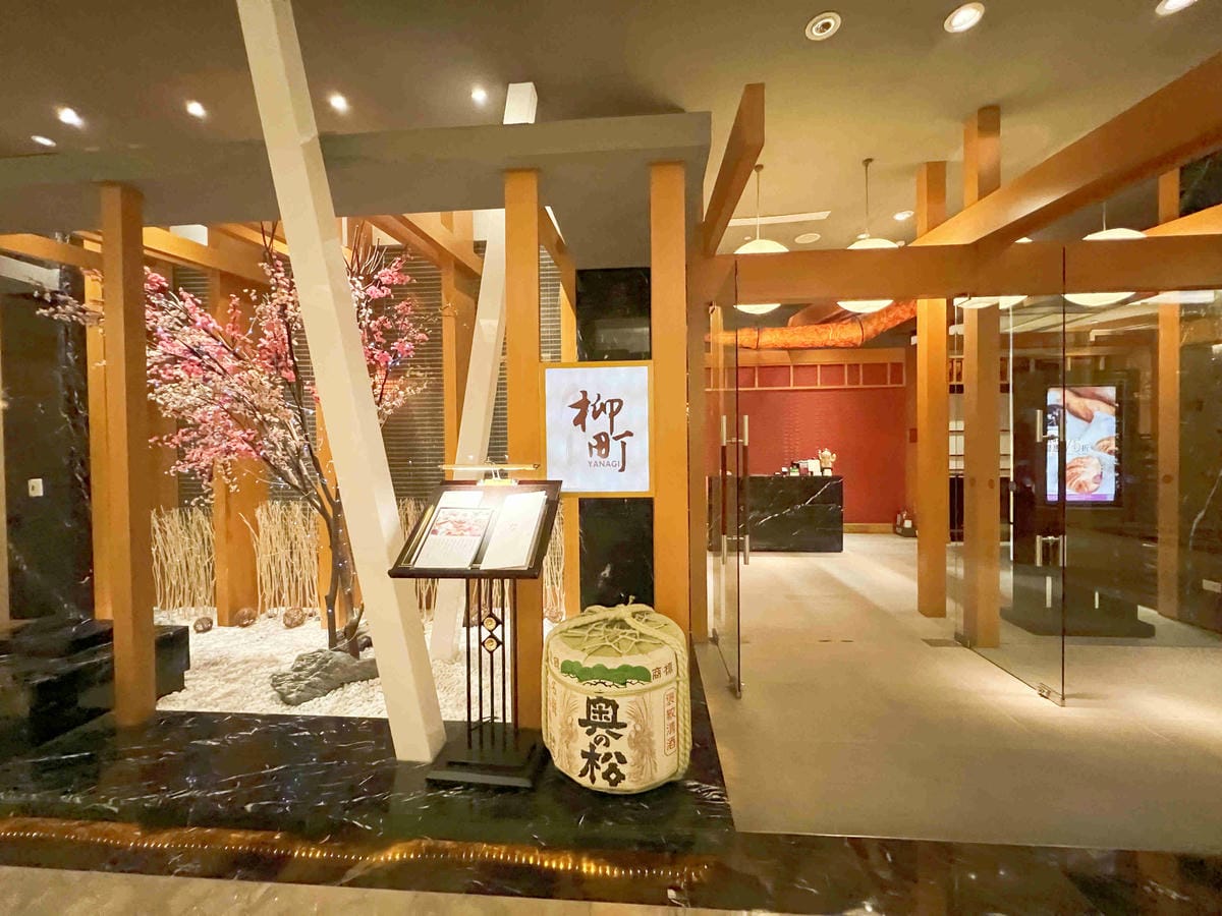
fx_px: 459
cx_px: 611
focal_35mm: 13
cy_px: 458
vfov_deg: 89.9
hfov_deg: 106.2
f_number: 1.8
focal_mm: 1.57
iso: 1000
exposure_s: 1/60
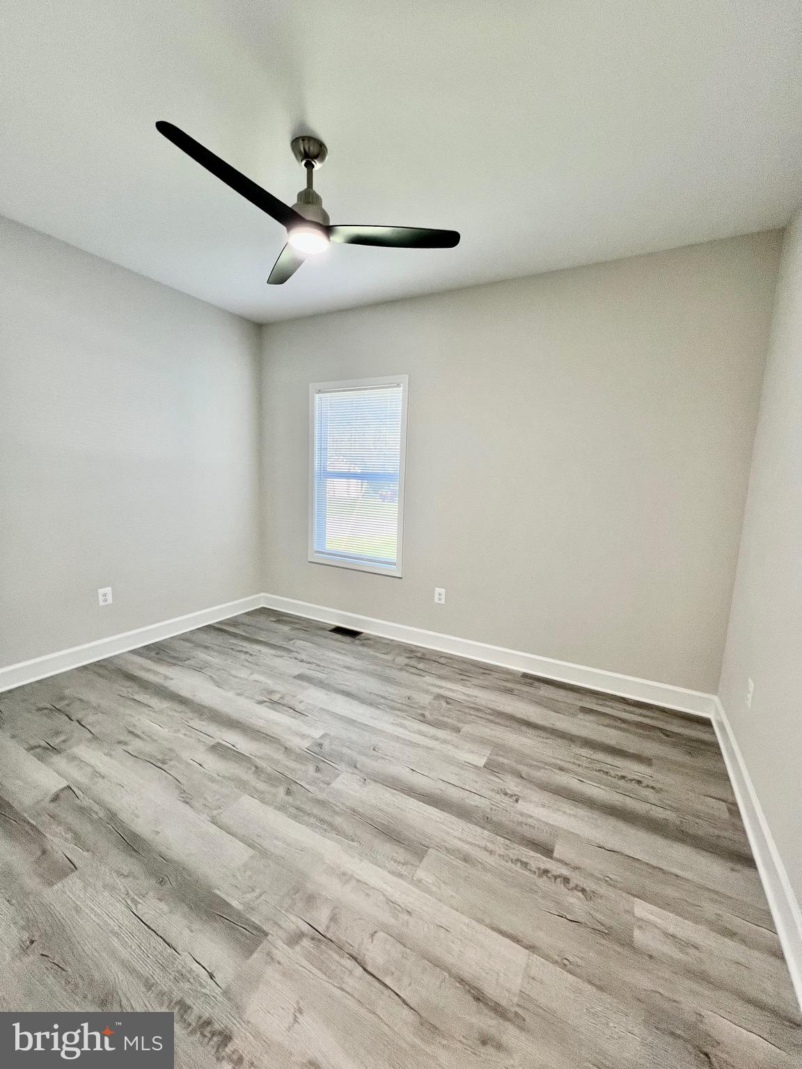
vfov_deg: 106.2
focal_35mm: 13
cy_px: 534
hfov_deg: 89.9
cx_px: 401
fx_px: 402
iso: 200
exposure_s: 1/120
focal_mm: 1.57
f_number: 1.8
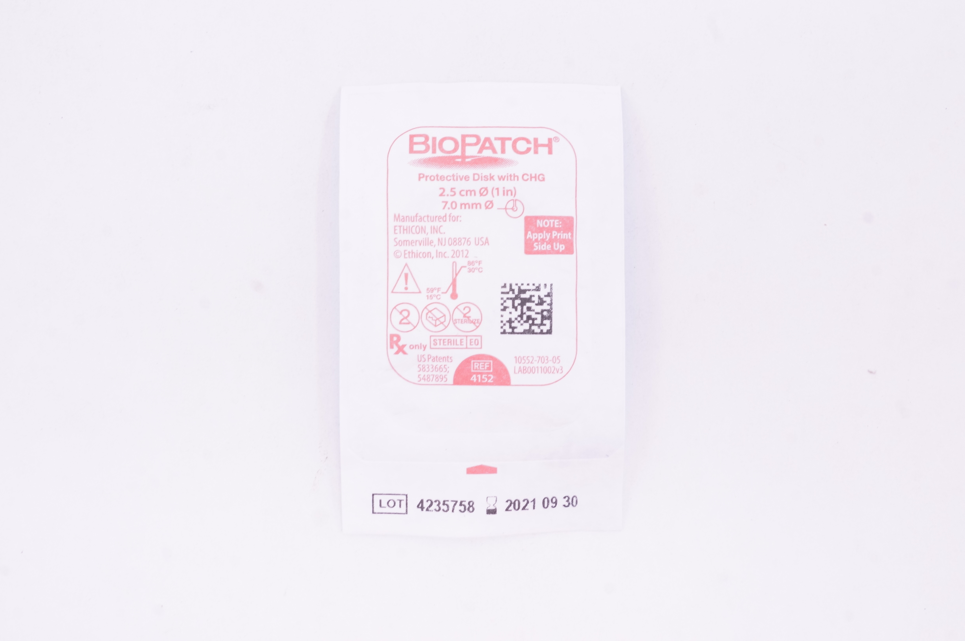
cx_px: 482
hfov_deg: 40.0
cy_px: 320
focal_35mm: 50
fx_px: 1325
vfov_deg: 27.2
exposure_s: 1/20
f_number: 13
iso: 800
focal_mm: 33
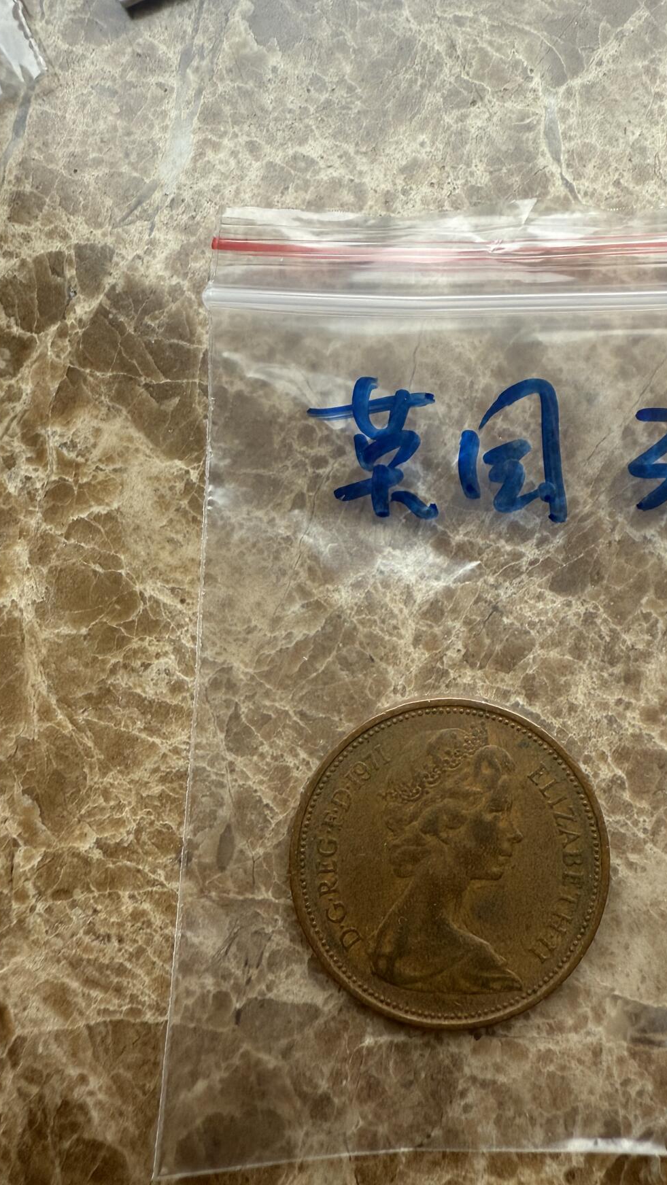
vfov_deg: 69.8
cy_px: 600
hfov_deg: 42.4
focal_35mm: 27
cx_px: 439
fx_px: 849
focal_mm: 2.22
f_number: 2.2
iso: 80
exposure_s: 1/99
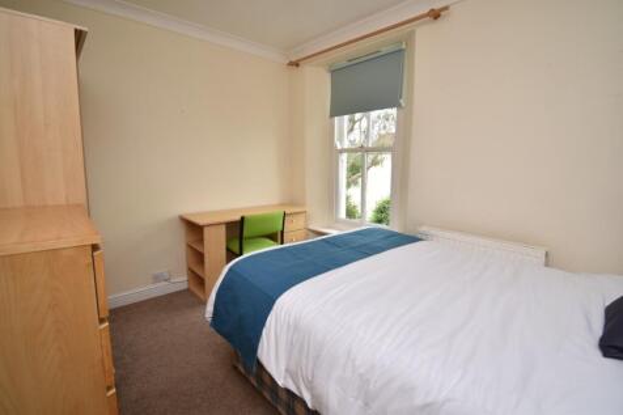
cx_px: 312
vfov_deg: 77.3
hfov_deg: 100.4
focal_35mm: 15
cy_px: 208
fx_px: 259
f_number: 4.5
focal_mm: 10
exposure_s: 1/100
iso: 100
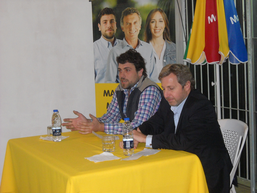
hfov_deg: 29.8
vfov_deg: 22.6
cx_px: 128
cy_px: 96
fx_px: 483
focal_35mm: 65
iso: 496
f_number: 4
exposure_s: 1/60
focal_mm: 10.84
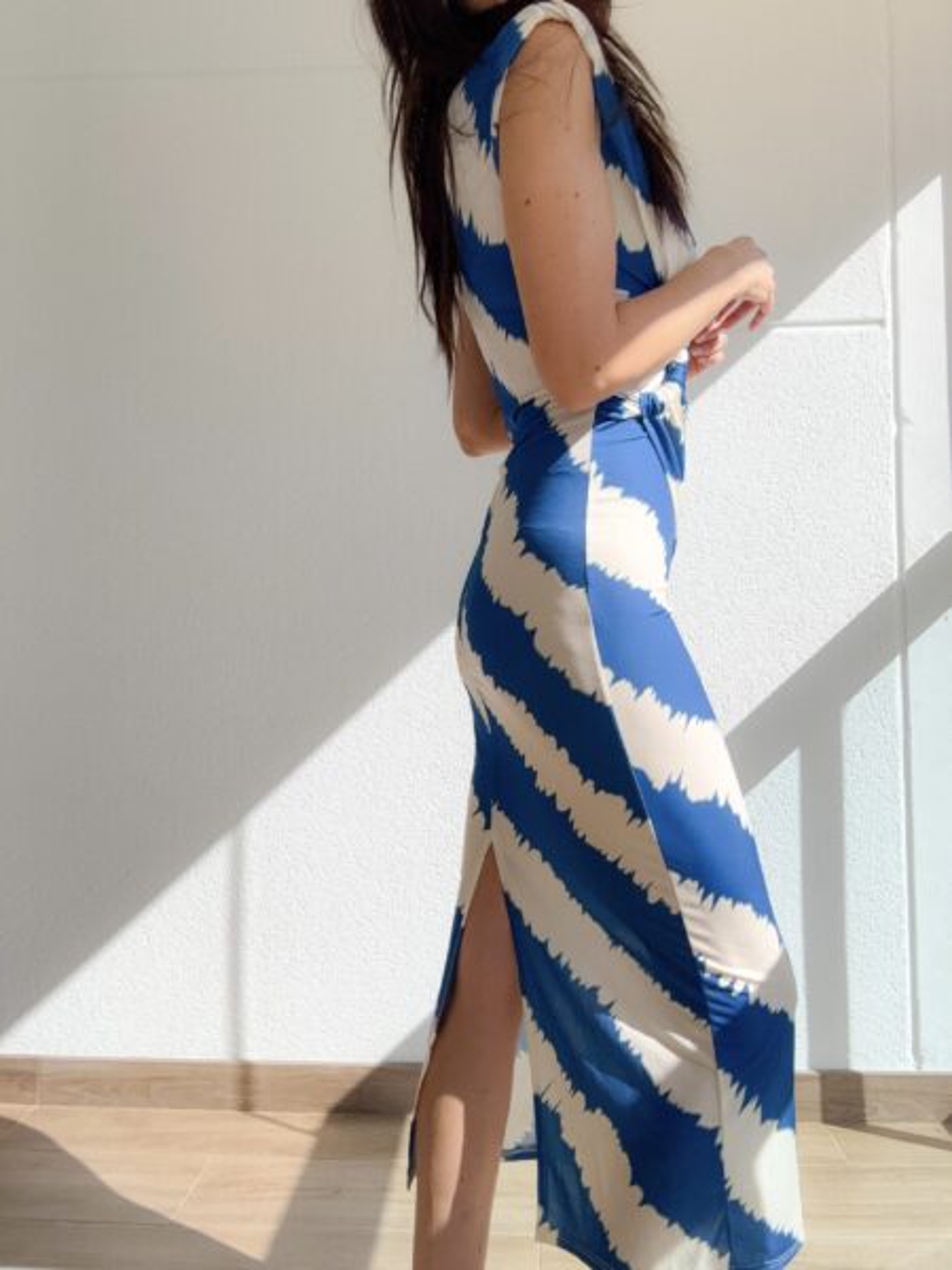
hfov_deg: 58.9
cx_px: 476
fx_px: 843
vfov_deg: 73.9
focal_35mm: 23
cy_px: 635
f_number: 1.9
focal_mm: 2.69
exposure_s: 1/1859
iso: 25
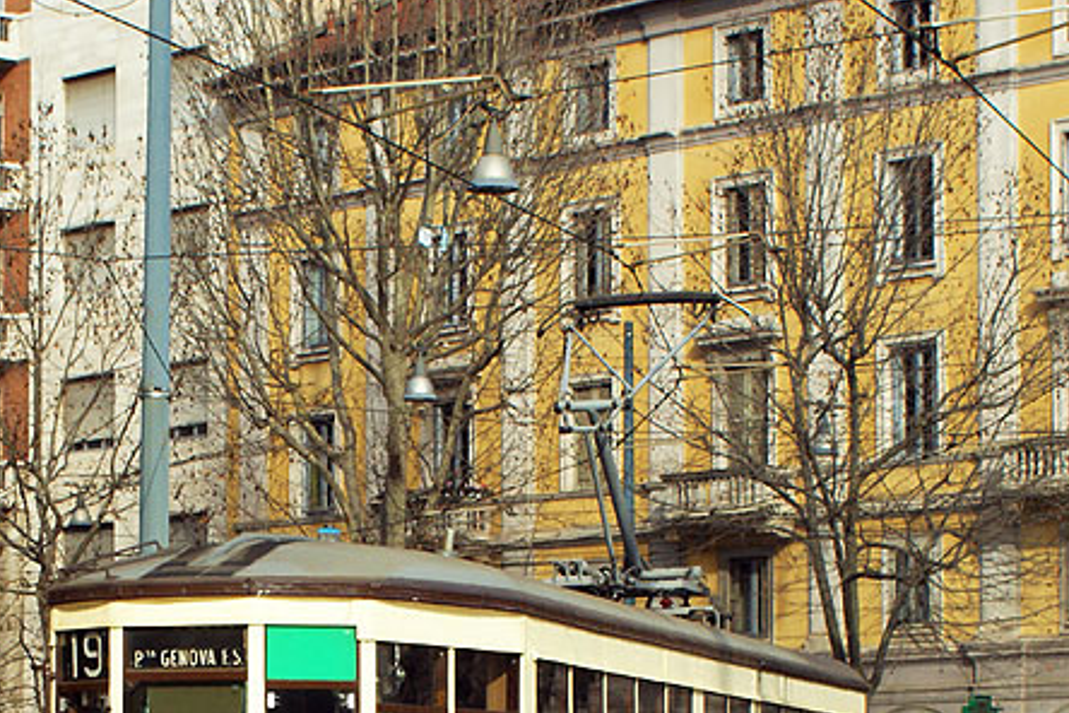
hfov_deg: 16.8
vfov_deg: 11.2
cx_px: 270
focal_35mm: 121
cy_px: 766
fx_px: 3597
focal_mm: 35
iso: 400
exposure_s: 1/500
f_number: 9
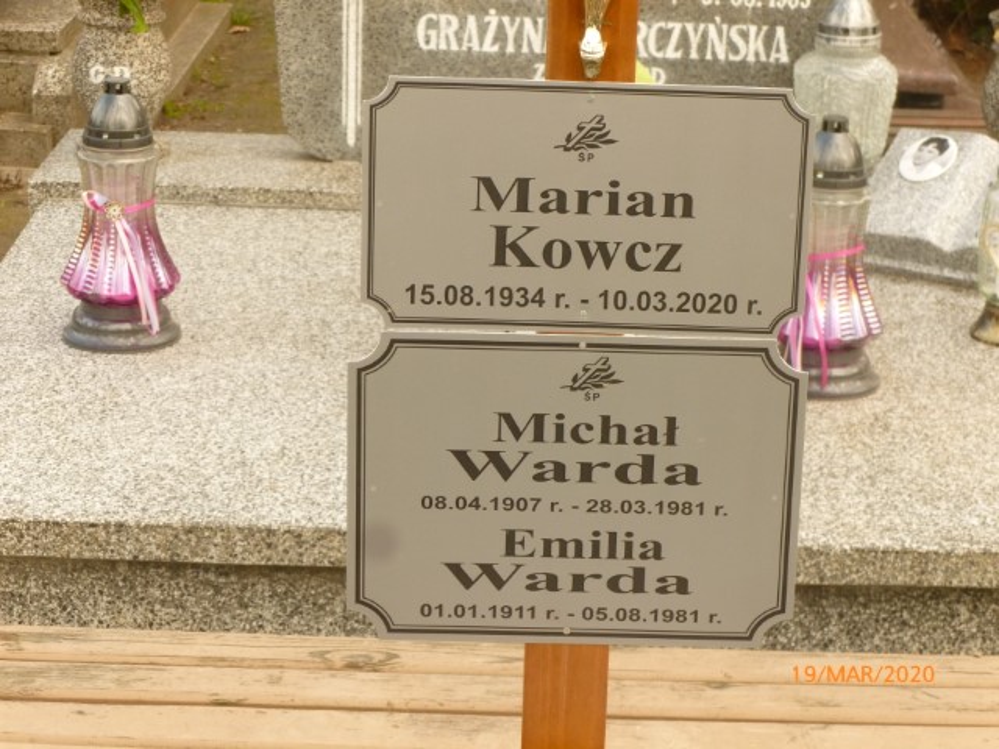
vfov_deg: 16.4
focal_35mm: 90
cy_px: 374
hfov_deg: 21.8
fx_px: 2597
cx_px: 500
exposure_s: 1/100
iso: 200
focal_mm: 16.1
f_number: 4.6
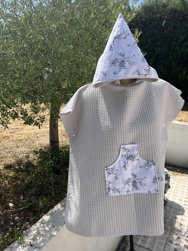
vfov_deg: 67.3
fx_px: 188
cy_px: 126
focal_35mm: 26
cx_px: 94
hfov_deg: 53.1
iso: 50
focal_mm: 5.7
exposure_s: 1/3165
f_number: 1.5
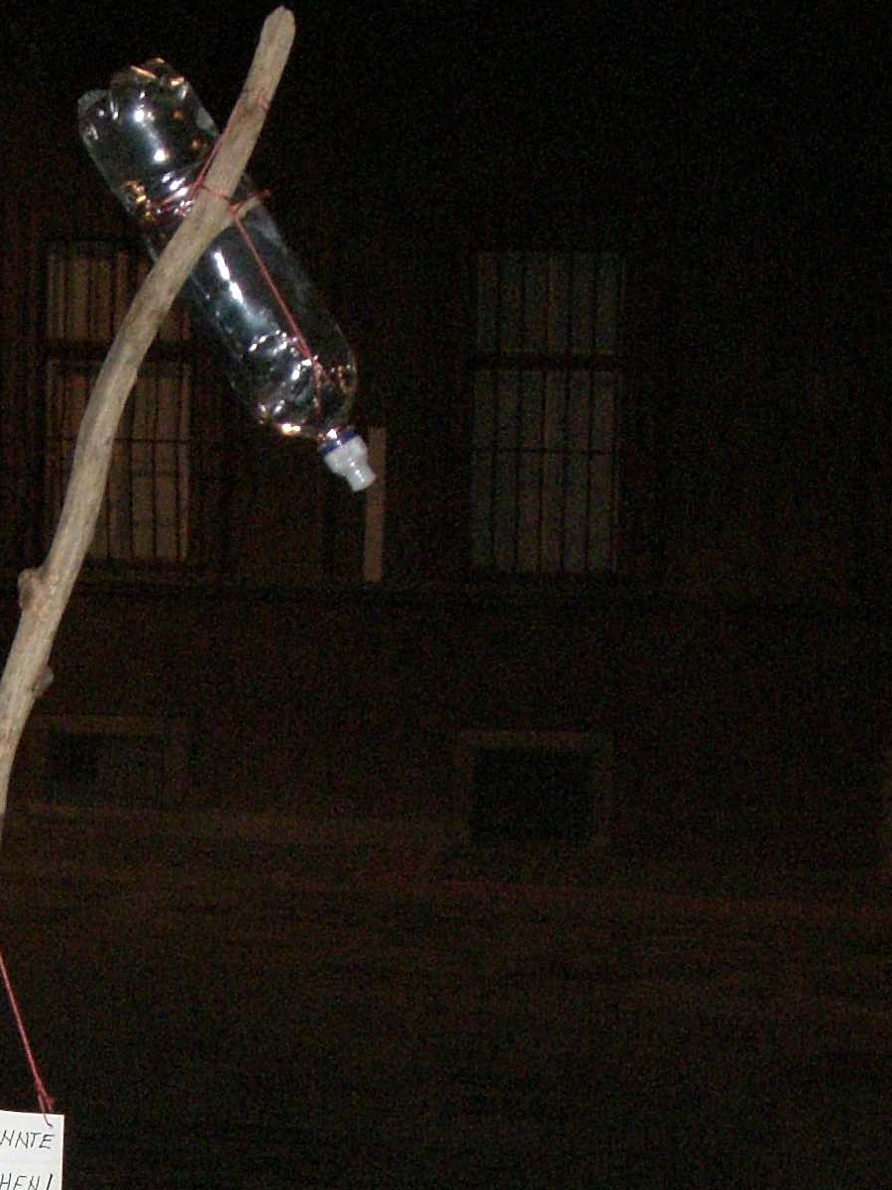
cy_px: 1241
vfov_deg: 15.0
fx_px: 4435
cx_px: -23
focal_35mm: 129
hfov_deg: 11.4
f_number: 3.3
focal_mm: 9
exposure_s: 1/60
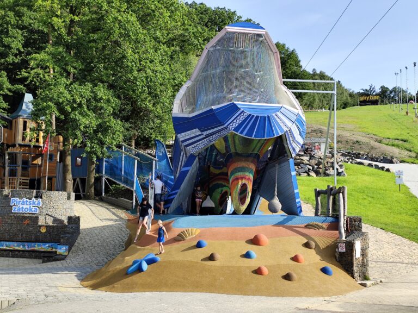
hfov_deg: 41.2
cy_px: 156
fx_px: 555
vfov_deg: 31.5
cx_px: 209
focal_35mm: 46
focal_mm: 6.19
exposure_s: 1/560
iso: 50
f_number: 1.65
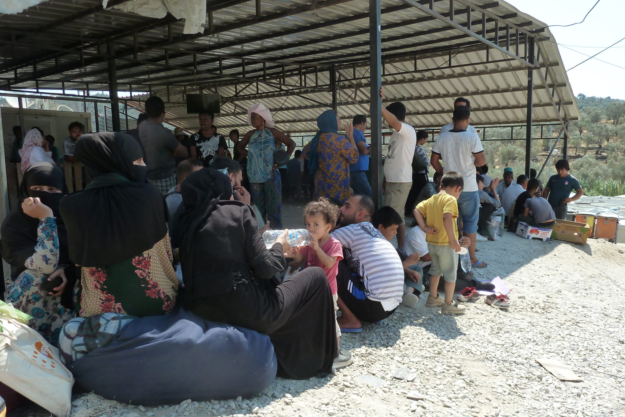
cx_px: 311
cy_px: 228
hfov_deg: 67.4
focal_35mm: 27
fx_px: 469
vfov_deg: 47.9
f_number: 4
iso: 125
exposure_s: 1/400
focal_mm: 4.1
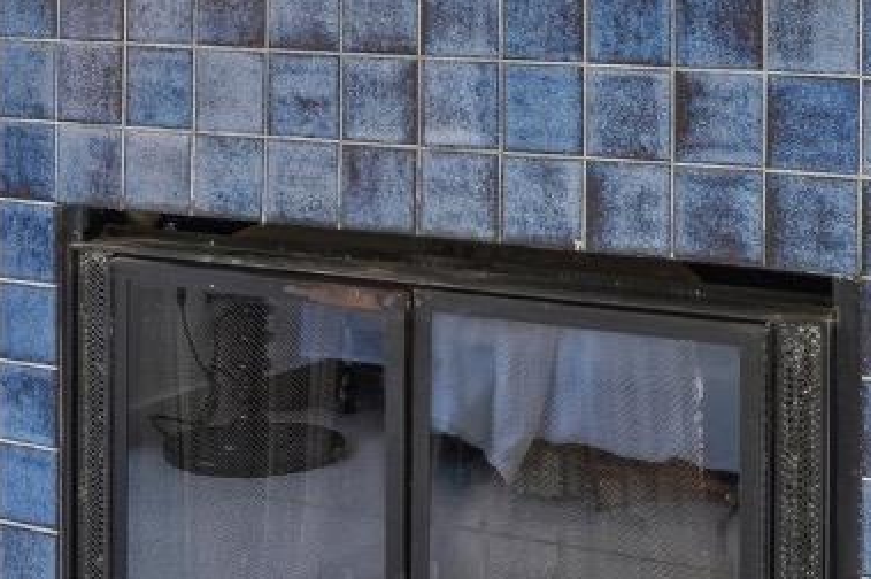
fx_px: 2296
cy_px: -148
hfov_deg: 21.4
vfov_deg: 13.9
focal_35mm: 95
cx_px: 319
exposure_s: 1/20
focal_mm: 24
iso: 400
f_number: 8
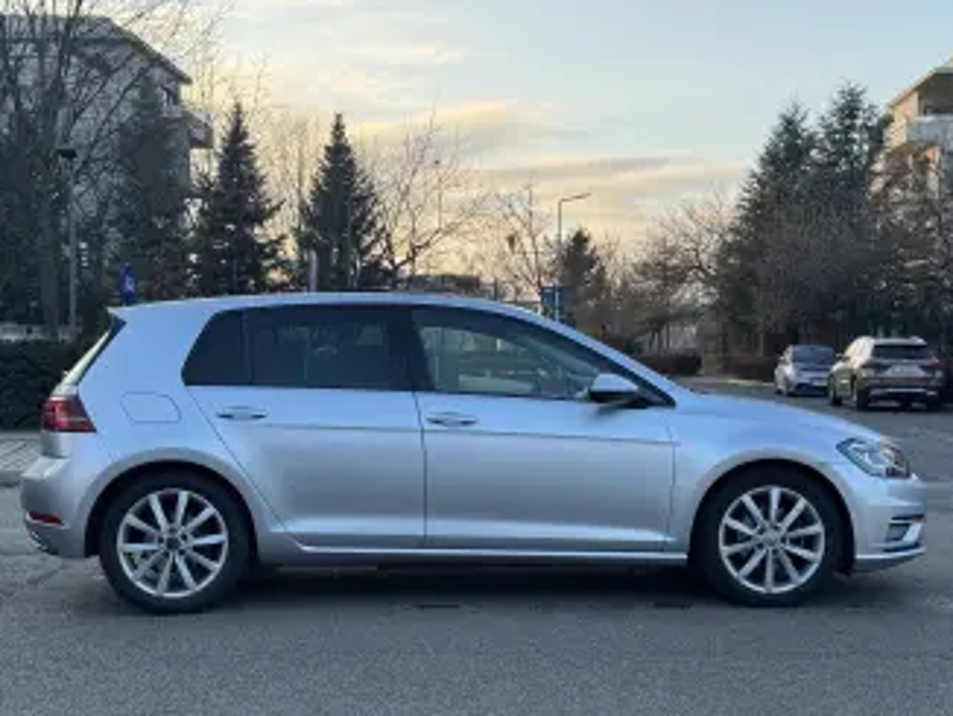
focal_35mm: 53
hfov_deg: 36.1
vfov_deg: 27.5
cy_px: 389
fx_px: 1460
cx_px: 494
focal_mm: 6.76
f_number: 1.78
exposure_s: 1/913
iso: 64
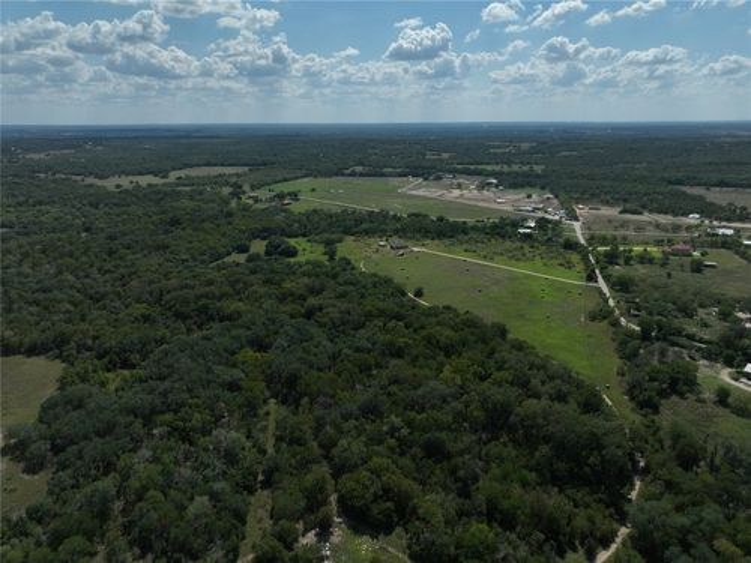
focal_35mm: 24
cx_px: 376
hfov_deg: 71.6
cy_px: 282
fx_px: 521
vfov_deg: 56.8
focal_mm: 12.29
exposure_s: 1/6400
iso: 130
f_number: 2.8
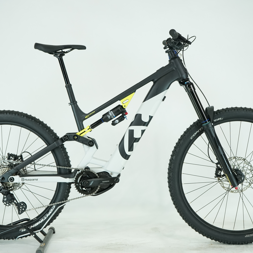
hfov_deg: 27.3
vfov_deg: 27.3
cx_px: 124
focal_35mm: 63
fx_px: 521
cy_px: 127
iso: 1600
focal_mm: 49
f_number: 5.6
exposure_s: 1/200
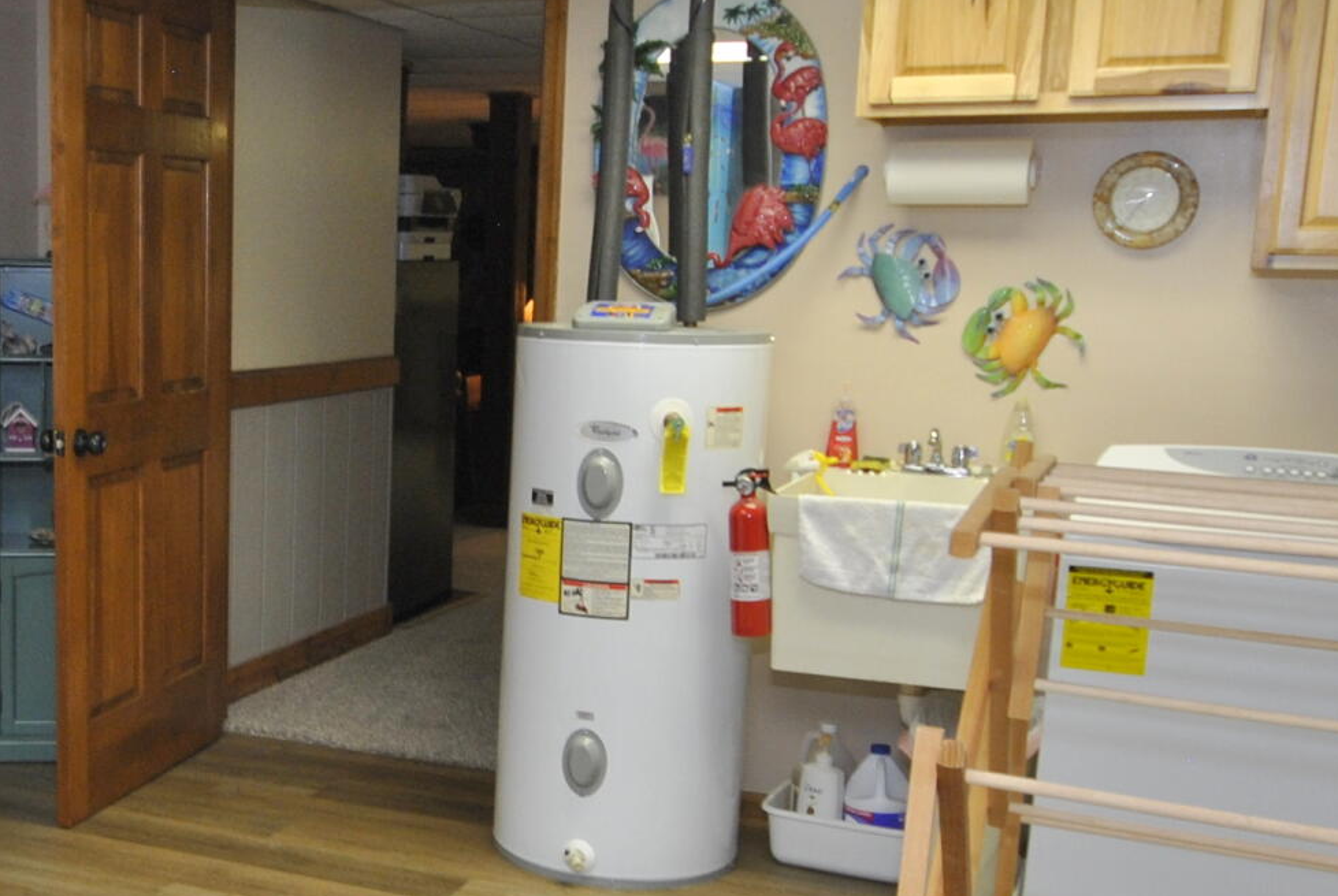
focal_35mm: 46
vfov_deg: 29.2
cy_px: 570
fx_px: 1712
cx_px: 212
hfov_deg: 40.4
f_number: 4
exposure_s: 1/30
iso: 200
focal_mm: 10
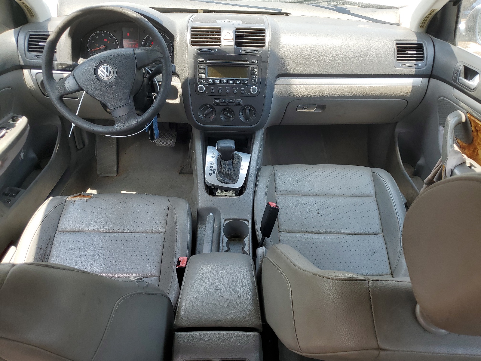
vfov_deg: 53.1
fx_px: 361
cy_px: 180
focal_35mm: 26
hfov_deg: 67.3
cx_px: 240
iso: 50
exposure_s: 1/286
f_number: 1.5
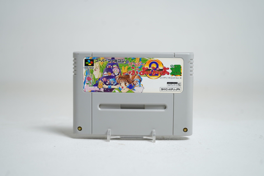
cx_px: 132
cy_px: 88
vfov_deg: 27.0
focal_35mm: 50
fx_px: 367
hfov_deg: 39.6
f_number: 5
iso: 64
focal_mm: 50
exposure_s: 1/10
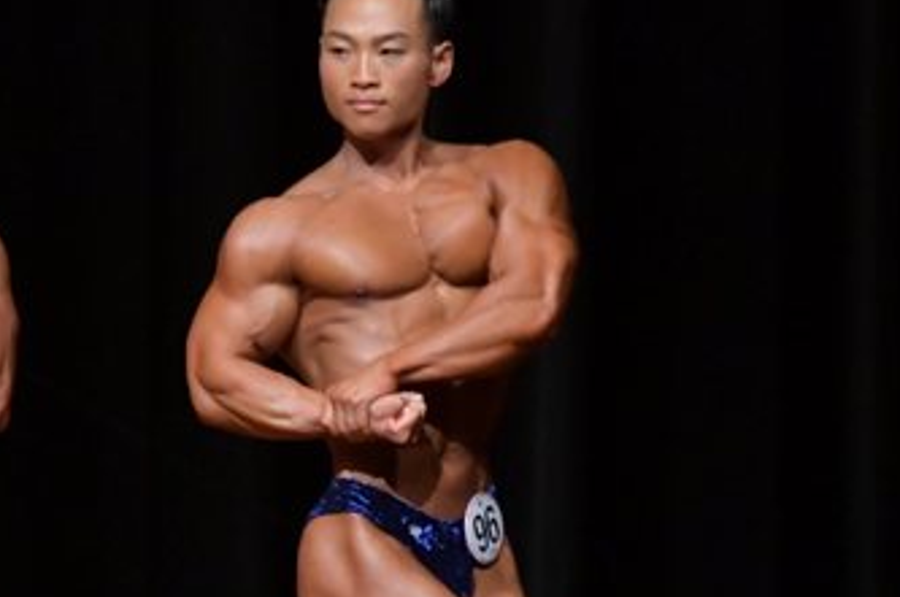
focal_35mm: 664
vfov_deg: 2.1
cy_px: 502
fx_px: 16576
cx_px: 64
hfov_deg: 3.1
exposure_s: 1/400
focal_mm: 190
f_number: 5.6
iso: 5000
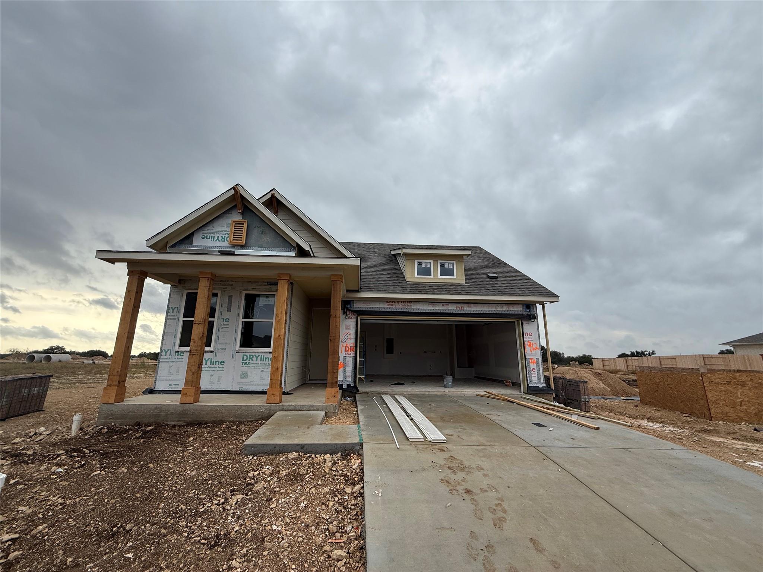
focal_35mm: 14
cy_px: 286
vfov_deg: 85.7
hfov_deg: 102.1
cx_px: 382
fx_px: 309
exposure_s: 1/518
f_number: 2.2
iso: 50
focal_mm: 2.22
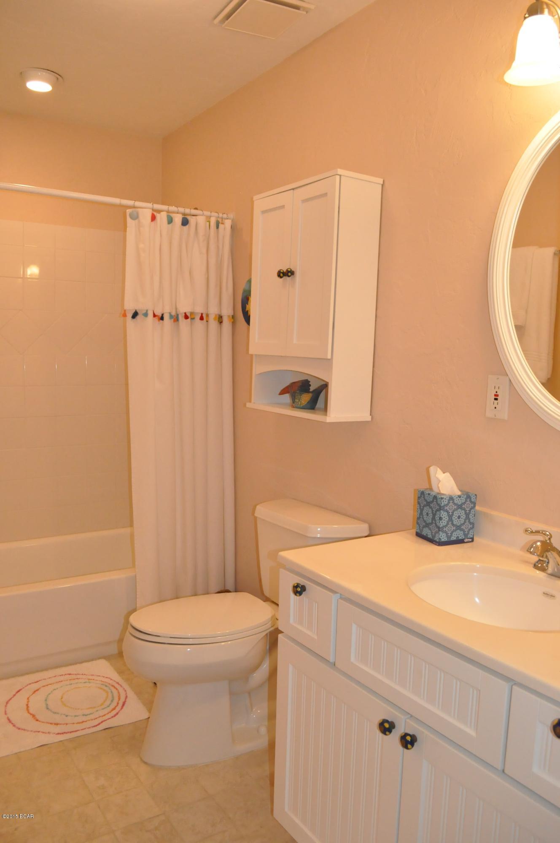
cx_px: 280
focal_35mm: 27
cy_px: 422
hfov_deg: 47.8
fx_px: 632
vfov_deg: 67.4
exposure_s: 1/200
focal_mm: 18
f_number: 6.3
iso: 3200
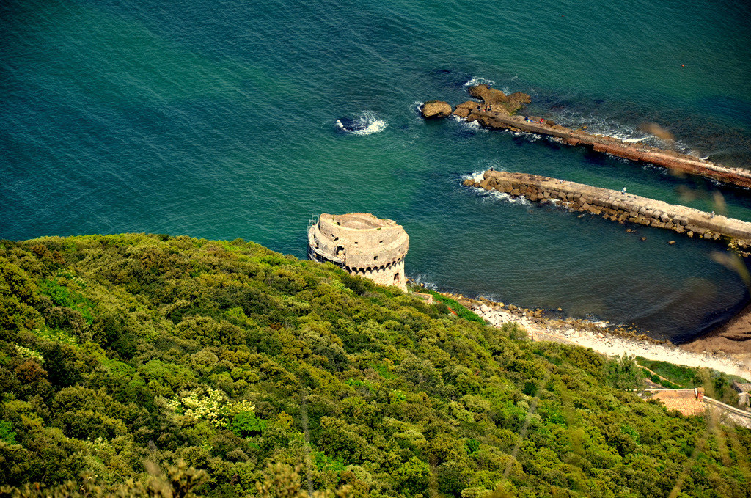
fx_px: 3280
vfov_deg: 8.7
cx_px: 376
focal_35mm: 158
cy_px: 249
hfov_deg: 13.1
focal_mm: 105
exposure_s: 1/800
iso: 200
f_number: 7.1
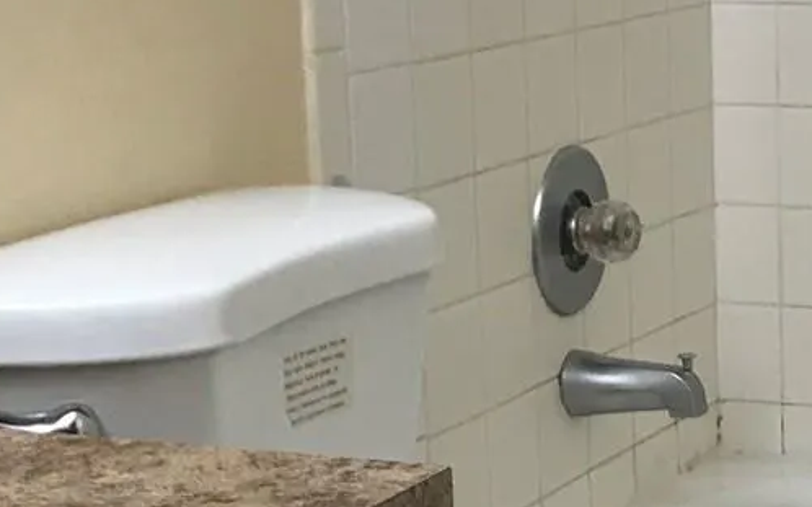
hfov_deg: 16.7
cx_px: 820
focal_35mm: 122
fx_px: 2699
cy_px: 326
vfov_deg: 10.7
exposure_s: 1/30
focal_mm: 3.99
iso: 20
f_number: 1.8
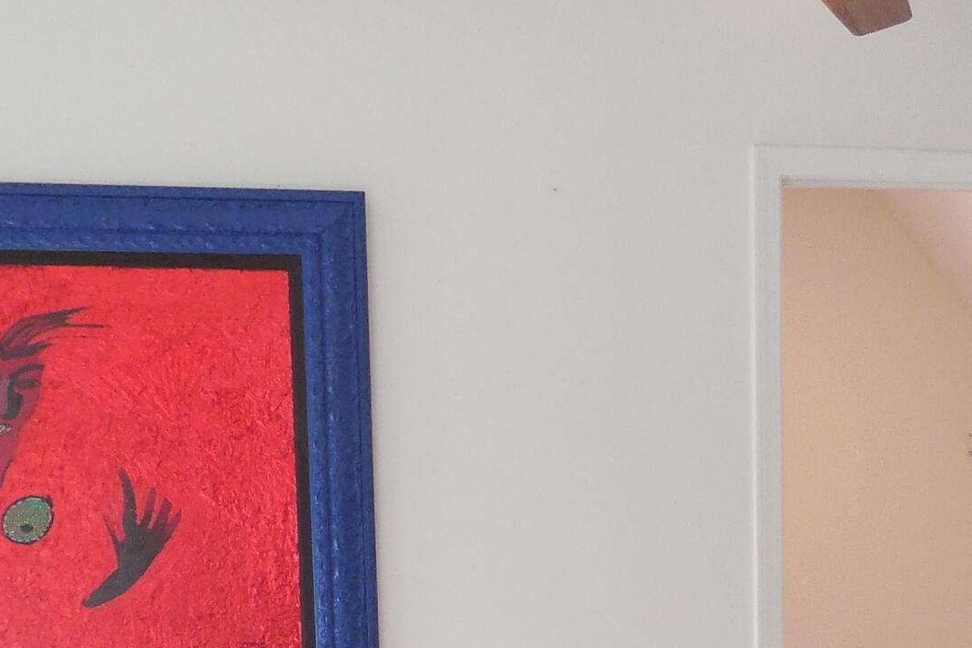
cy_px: 784
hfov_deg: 27.3
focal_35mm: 72
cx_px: 825
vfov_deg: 18.0
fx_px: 1944
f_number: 3.1
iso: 280
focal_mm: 4.5
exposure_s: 1/30
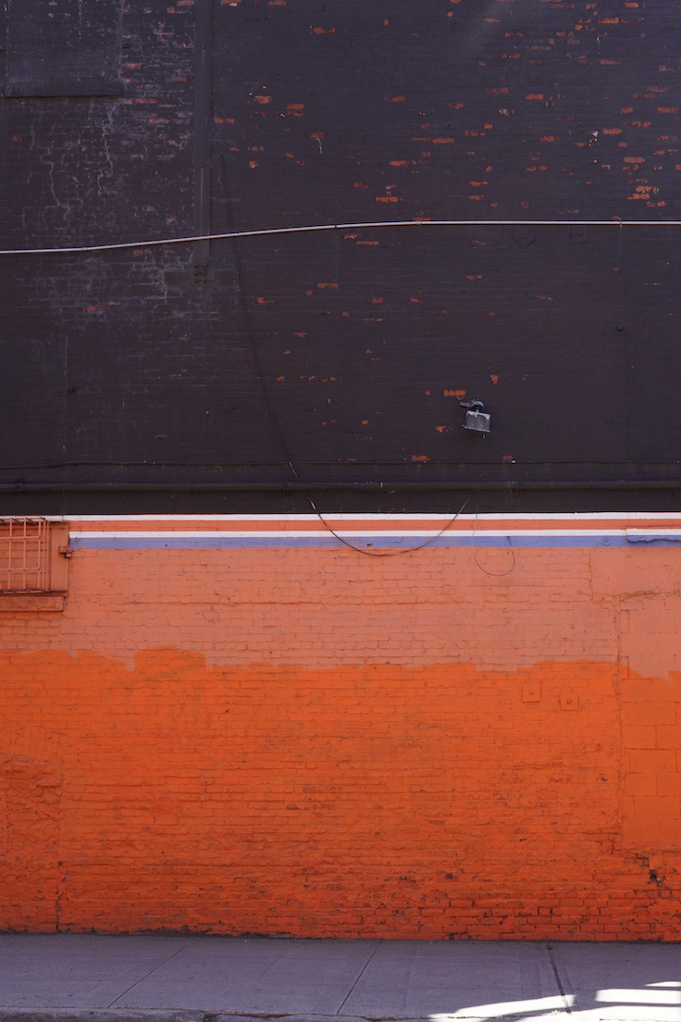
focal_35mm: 64
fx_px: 1816
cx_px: 432
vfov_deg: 31.4
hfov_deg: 21.2
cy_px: 542
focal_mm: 46
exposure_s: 1/250
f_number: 10
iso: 800
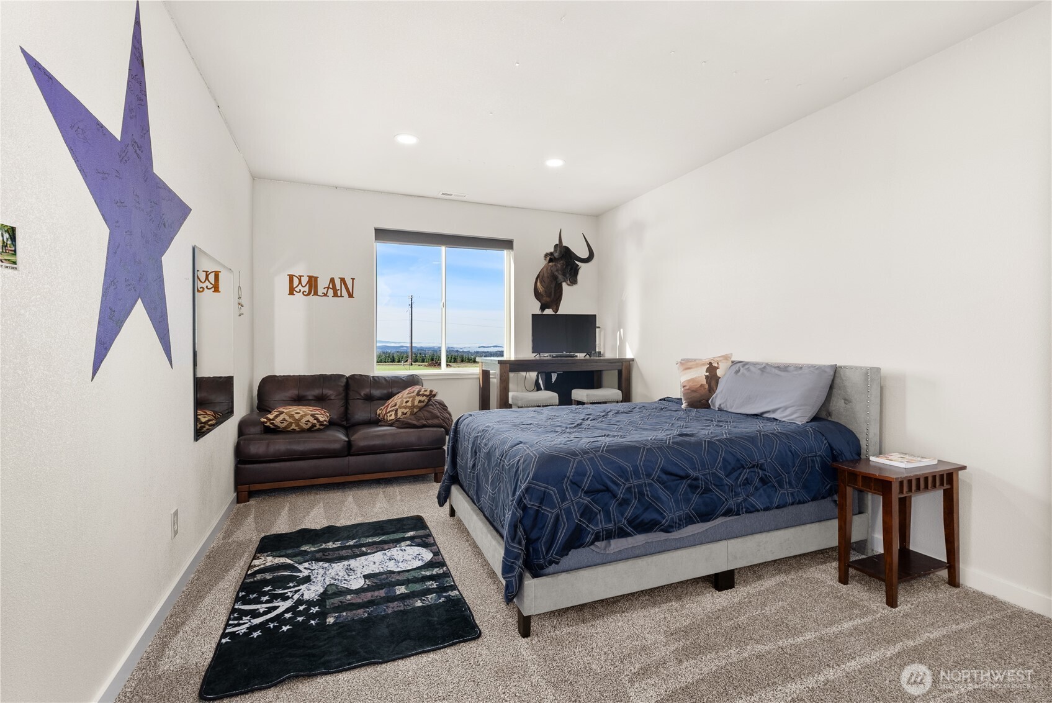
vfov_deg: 73.8
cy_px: 352
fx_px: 468
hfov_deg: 96.7
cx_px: 526
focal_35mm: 16
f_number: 10
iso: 500
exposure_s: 1/8
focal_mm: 16
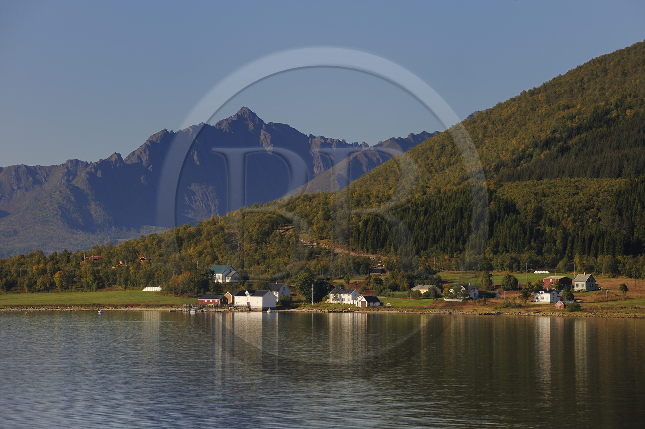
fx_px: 3580
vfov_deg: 6.9
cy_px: 214
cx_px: 322
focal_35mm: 200
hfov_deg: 10.3
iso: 200
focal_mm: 200
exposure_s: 1/320
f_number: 10
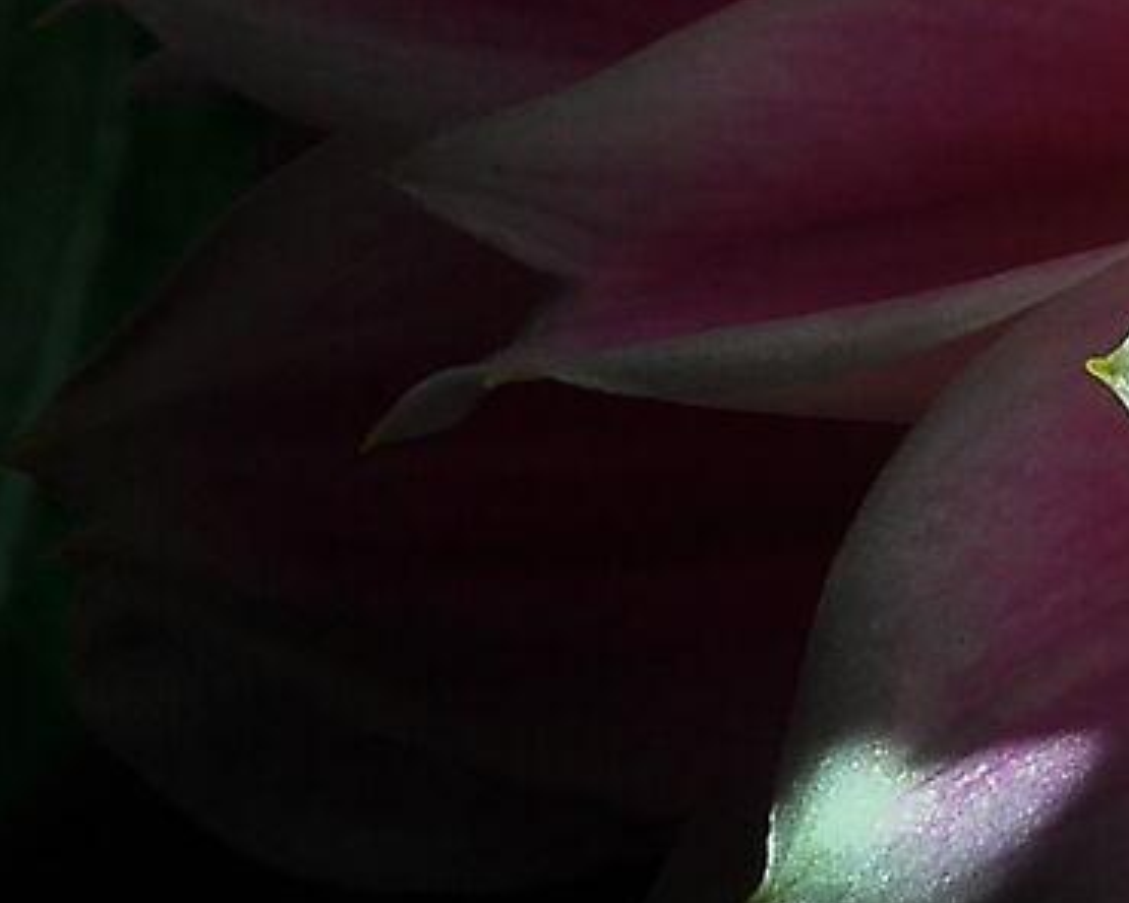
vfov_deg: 4.2
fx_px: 12196
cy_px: -64
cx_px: 964
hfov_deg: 5.3
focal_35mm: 365
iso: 200
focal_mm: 40
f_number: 22
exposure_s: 5
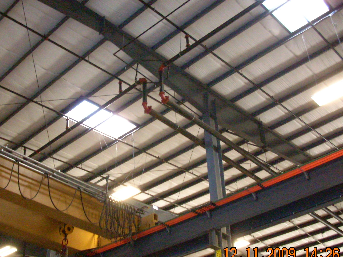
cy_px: 127
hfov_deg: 41.1
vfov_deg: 31.5
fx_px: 456
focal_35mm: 46
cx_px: 145
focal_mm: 6.2
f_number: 2.8
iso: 800
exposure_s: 1/60
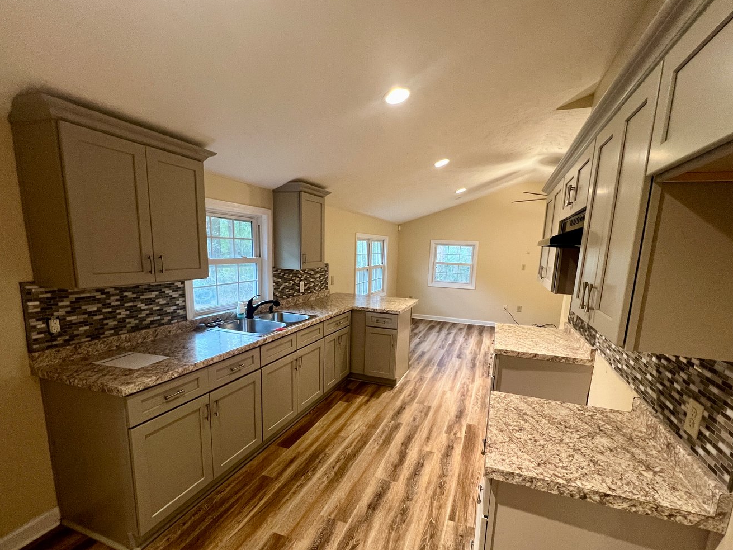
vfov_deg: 81.4
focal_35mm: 15
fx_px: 318
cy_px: 309
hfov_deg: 98.0
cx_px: 394
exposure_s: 1/60
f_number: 1.8
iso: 320
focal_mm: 1.57
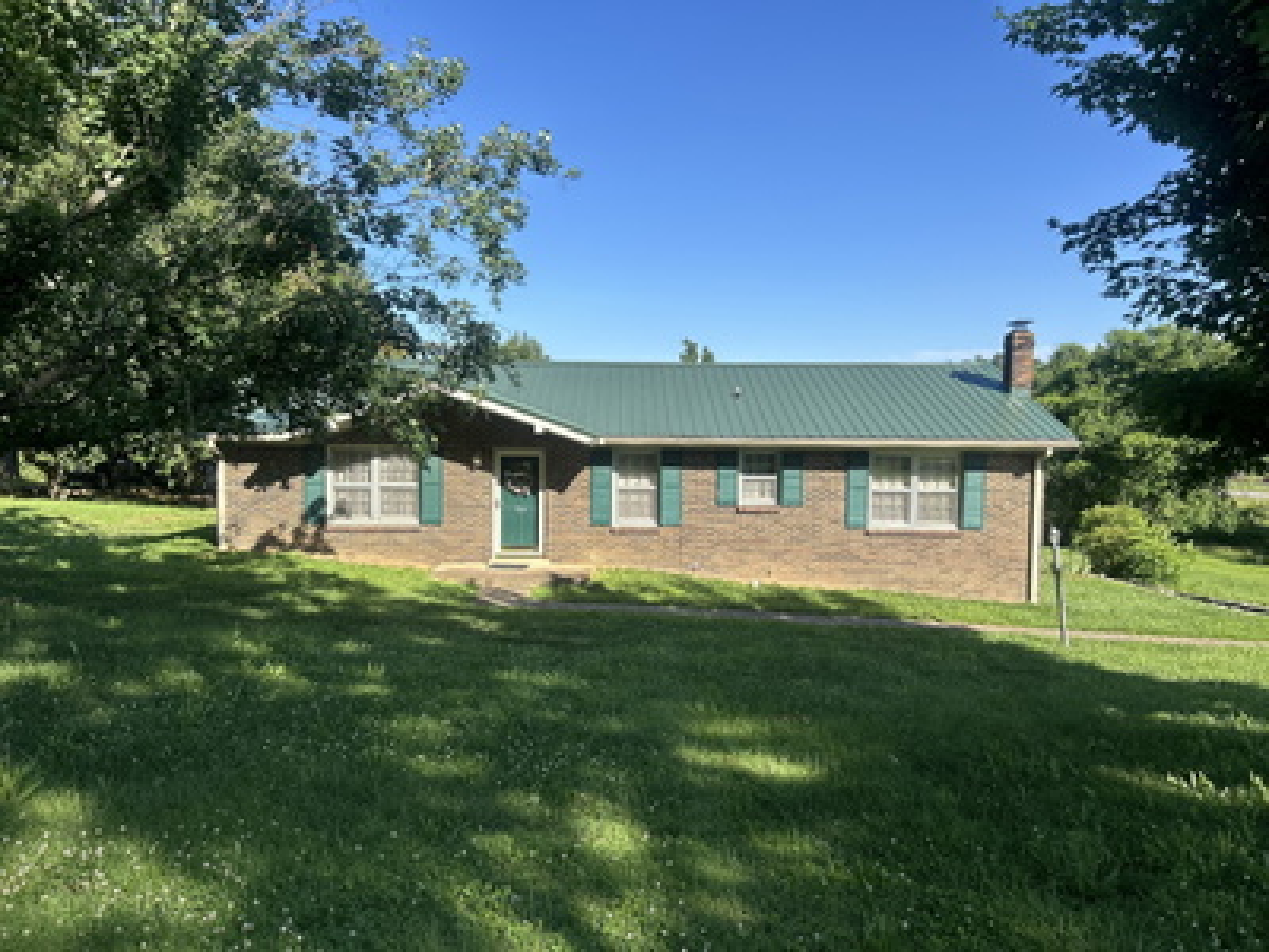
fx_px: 953
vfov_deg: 53.1
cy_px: 476
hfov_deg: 67.3
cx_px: 634
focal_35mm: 26
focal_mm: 5.7
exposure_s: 1/2695
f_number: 1.5
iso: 50
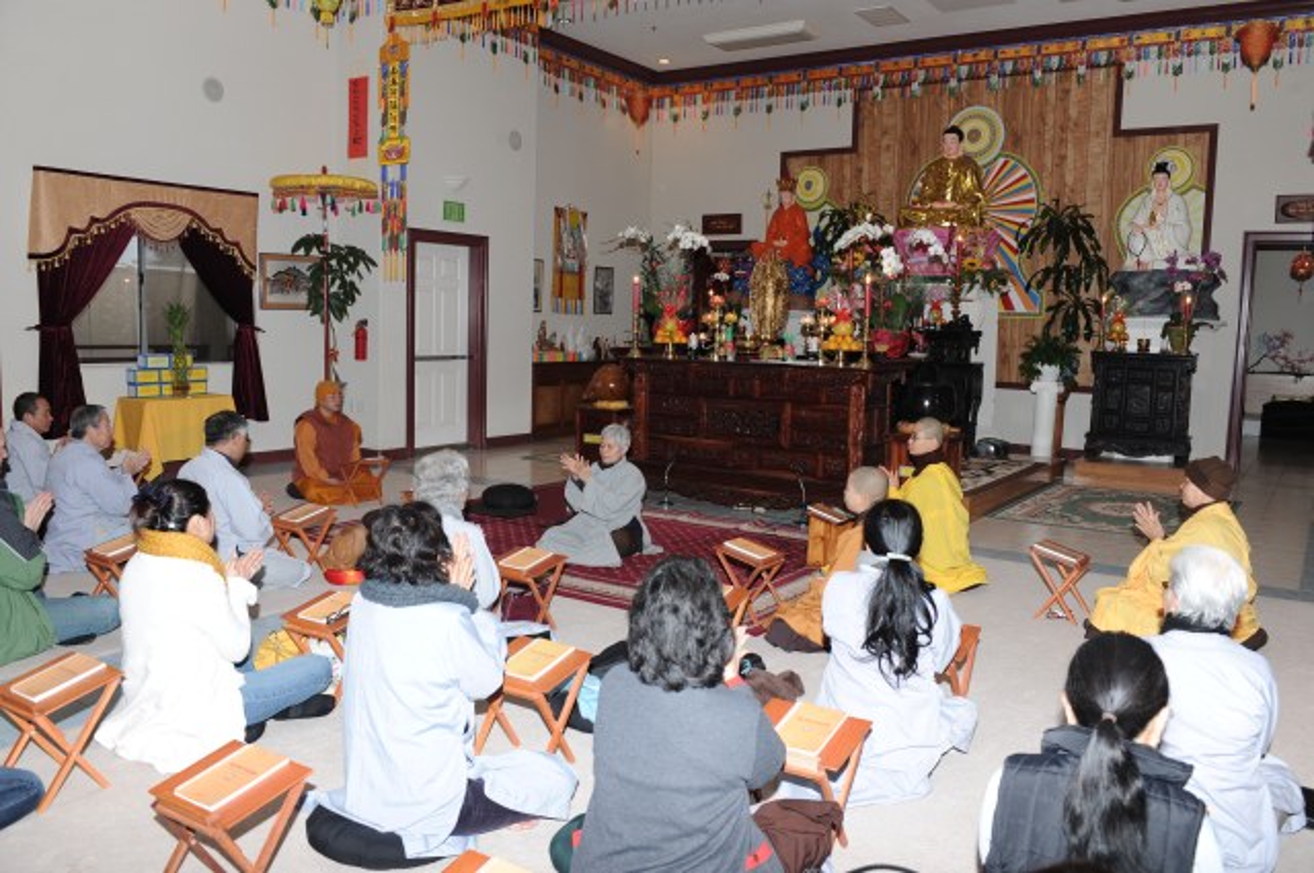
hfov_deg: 65.5
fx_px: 1021
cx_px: 657
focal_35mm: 28
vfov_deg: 46.3
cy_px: 436
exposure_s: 1/60
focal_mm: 28
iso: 200
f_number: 6.3
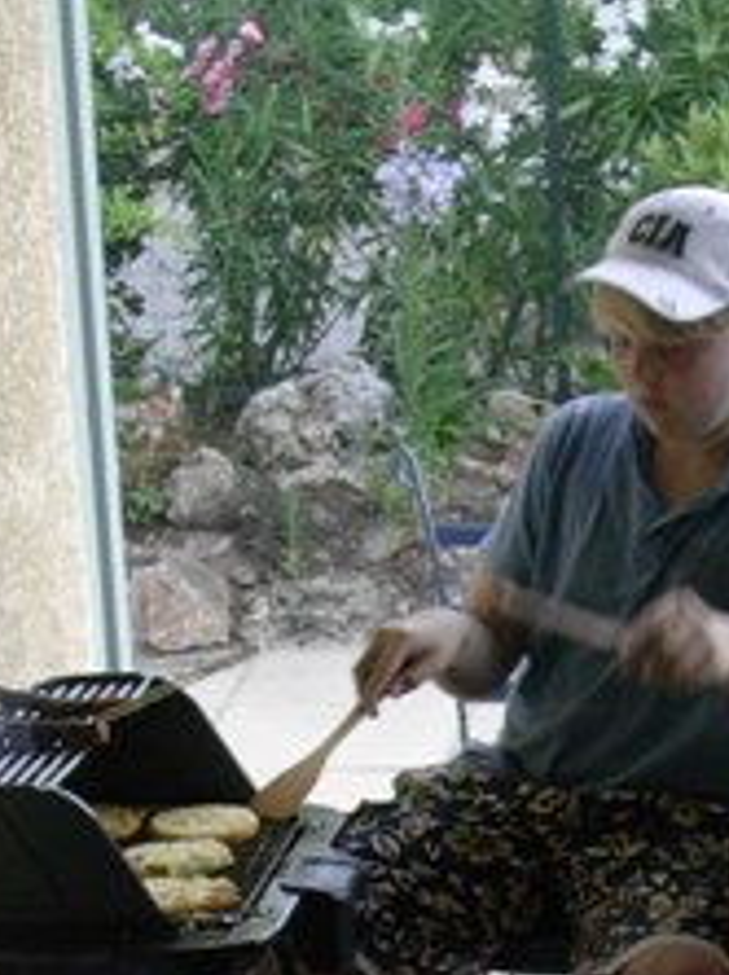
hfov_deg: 11.2
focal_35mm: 130
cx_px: 843
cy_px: 909
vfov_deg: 15.0
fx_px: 3657
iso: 70
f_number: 2.9
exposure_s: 1/36.9
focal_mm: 6.7
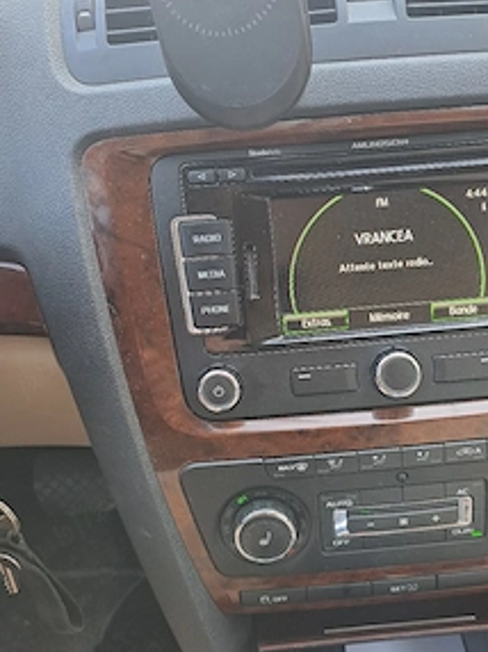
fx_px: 659
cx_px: 312
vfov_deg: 52.5
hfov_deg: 40.3
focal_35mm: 35
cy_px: 367
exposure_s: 1/50
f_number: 1.8
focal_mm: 4.65
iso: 64
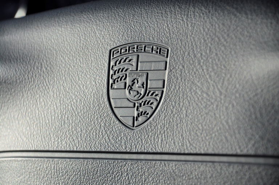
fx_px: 1045
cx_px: 140
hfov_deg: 15.2
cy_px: 92
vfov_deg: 10.1
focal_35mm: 135
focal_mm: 90
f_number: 5.3
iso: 500
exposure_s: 1/400
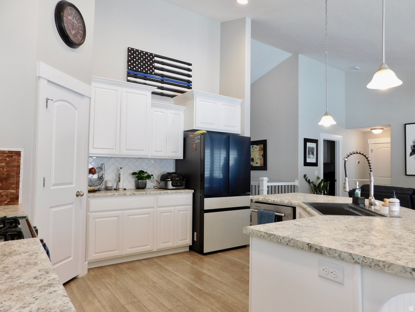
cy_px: 156
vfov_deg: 58.9
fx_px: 276
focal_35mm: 23
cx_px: 208
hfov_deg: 73.9
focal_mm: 4
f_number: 3
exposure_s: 1/30
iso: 140
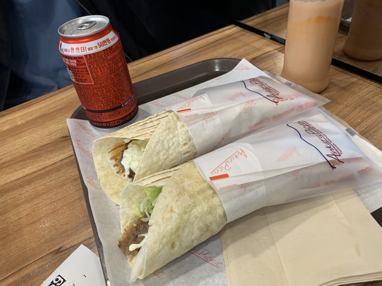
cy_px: 143
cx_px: 191
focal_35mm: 26
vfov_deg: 53.1
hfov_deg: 67.3
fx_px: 287
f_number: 1.8
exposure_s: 1/60
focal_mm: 4.25
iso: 125
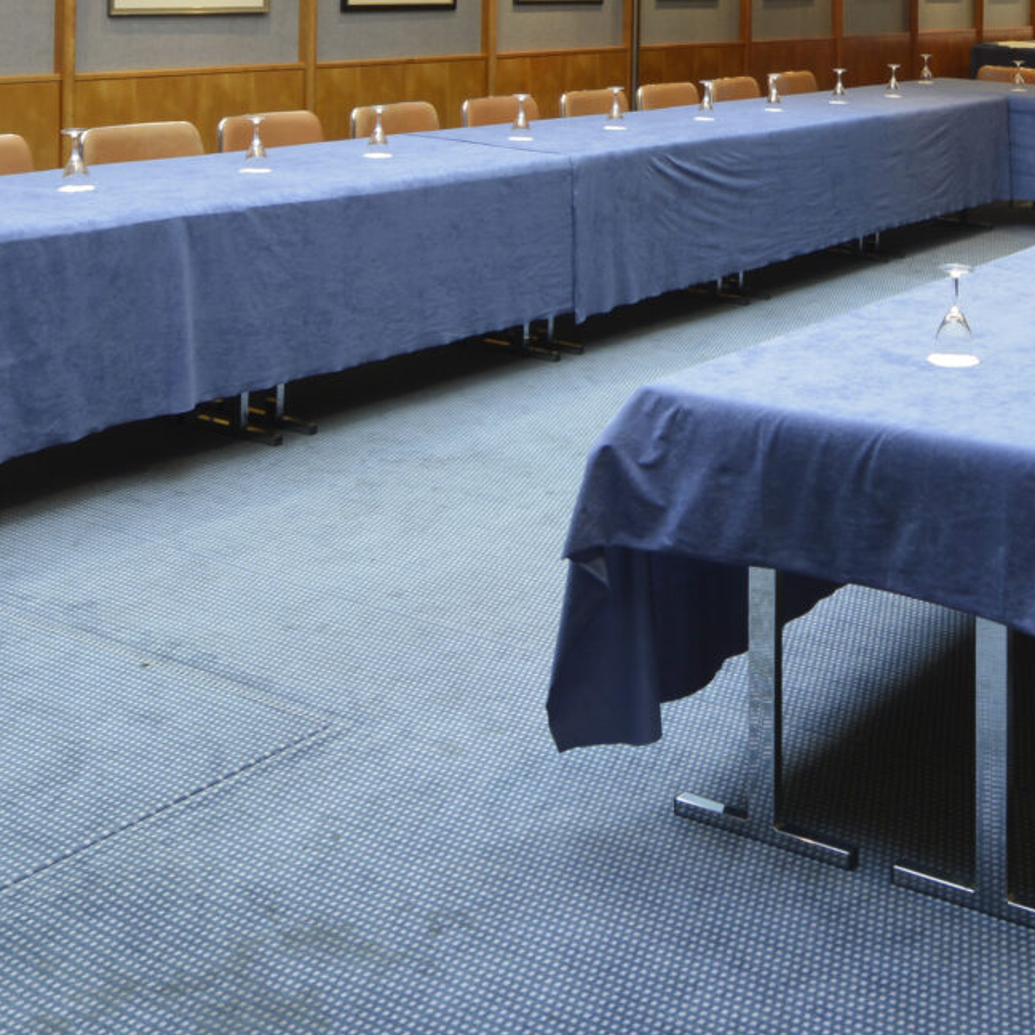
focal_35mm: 47
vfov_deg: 32.6
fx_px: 1590
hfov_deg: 34.4
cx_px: 893
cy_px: -41
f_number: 13
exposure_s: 1/2
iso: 400
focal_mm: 14
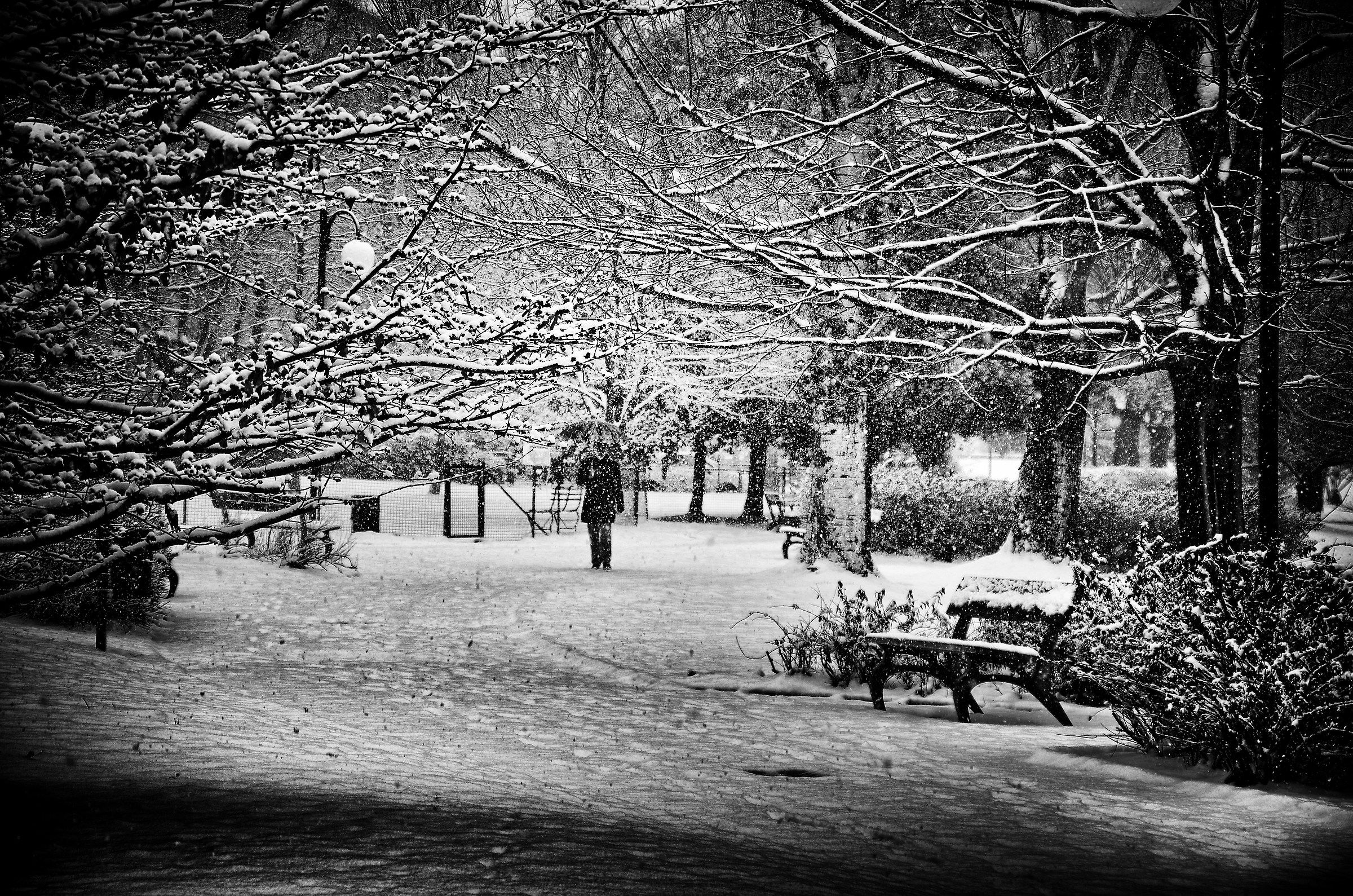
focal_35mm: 102
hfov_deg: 20.1
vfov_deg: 13.4
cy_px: 448
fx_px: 3825
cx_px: 676
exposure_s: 1/250
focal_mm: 68
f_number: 6.3
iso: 100
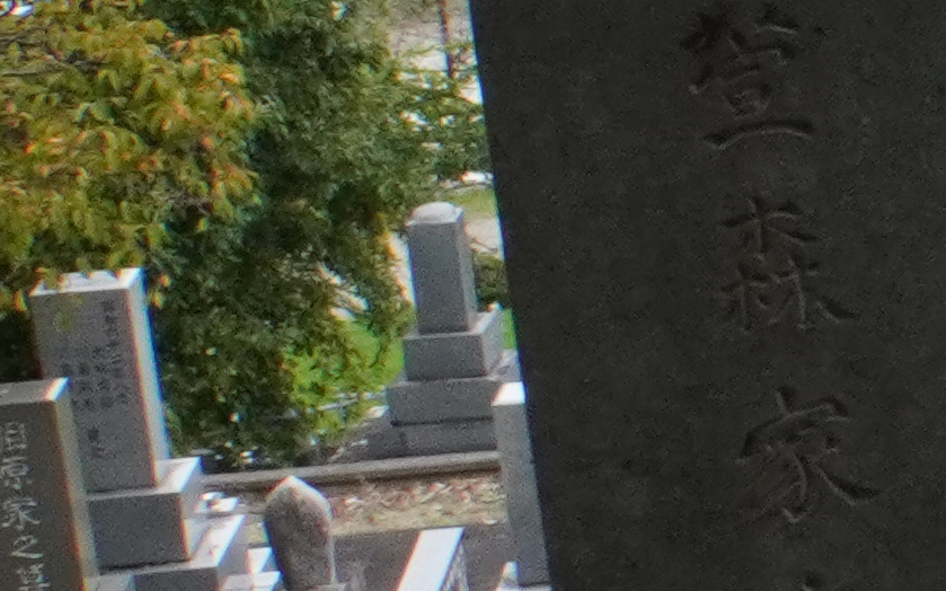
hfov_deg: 7.5
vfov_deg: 5.7
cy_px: 275
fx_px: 5919
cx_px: 3280
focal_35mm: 230
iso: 1000
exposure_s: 1/40
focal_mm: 21
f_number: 22
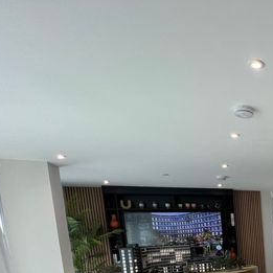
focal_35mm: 31
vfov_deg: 45.3
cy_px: 267
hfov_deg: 36.7
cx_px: 345
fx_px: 277
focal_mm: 1.57
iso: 40
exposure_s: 1/100
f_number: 1.8
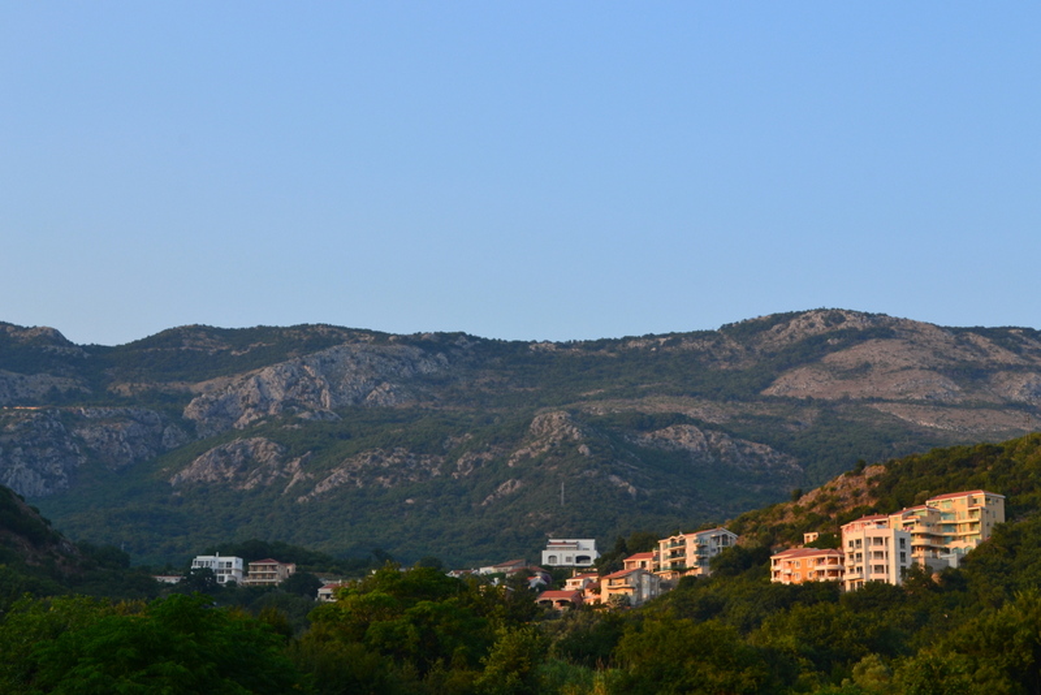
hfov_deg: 36.9
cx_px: 520
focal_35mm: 54
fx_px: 1562
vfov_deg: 25.1
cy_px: 348
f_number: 9
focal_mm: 36
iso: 400
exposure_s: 1/160
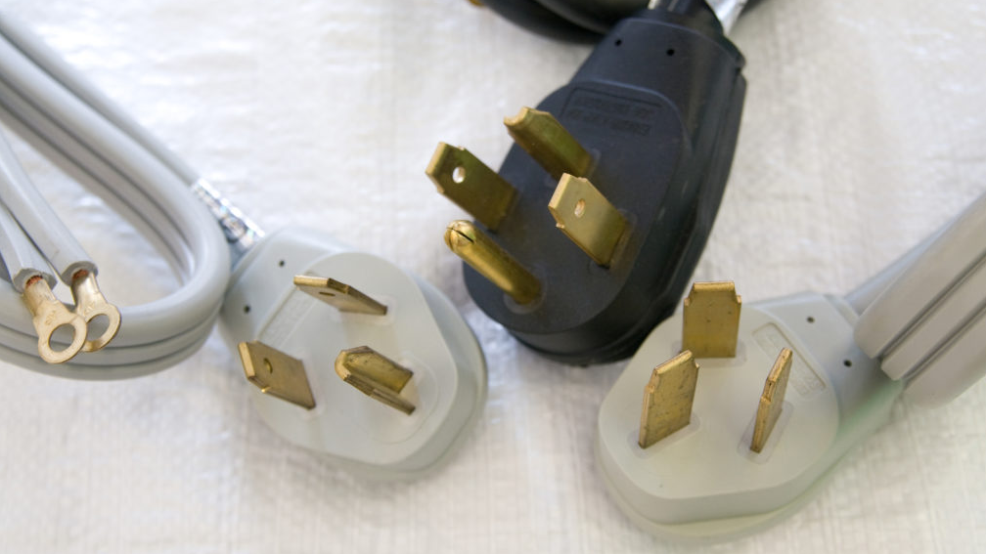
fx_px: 1333
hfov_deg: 40.6
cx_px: 500
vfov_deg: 23.5
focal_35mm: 51
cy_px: 241
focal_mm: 32
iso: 500
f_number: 4
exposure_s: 1/80
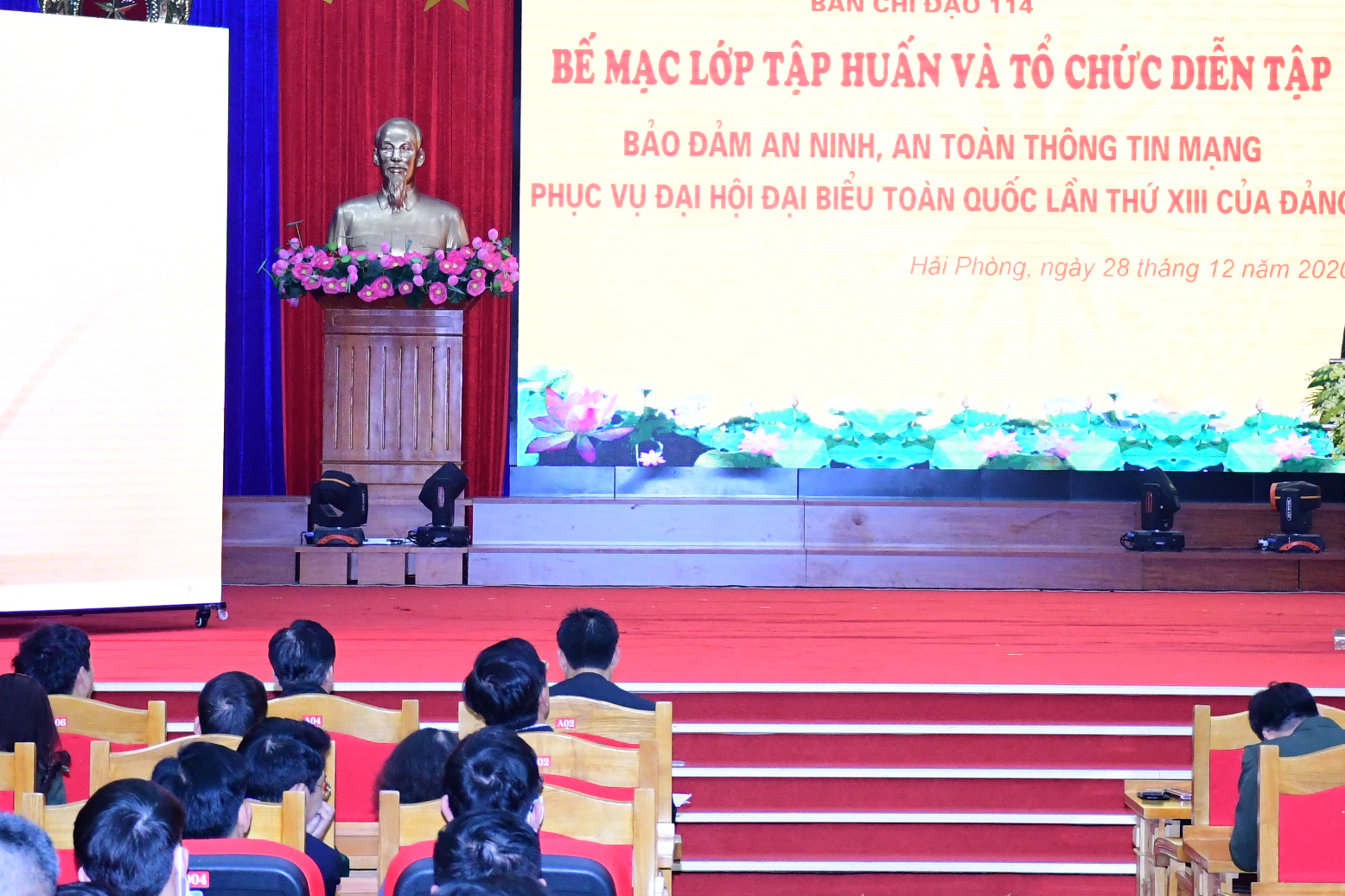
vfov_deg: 13.4
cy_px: 260
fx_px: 3810
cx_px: 801
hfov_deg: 20.0
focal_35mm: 102
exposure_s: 1/200
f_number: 4.2
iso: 3200
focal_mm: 38
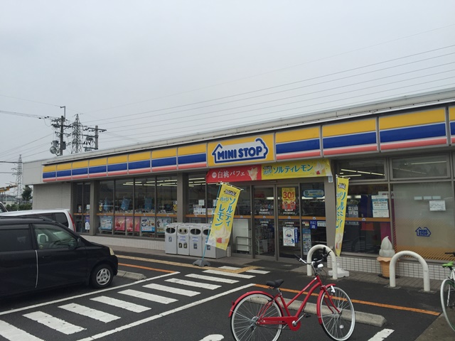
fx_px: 381
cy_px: 170
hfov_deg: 61.7
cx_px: 228
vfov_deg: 48.2
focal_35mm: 29
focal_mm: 4.15
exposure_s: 1/1014
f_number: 2.2
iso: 32
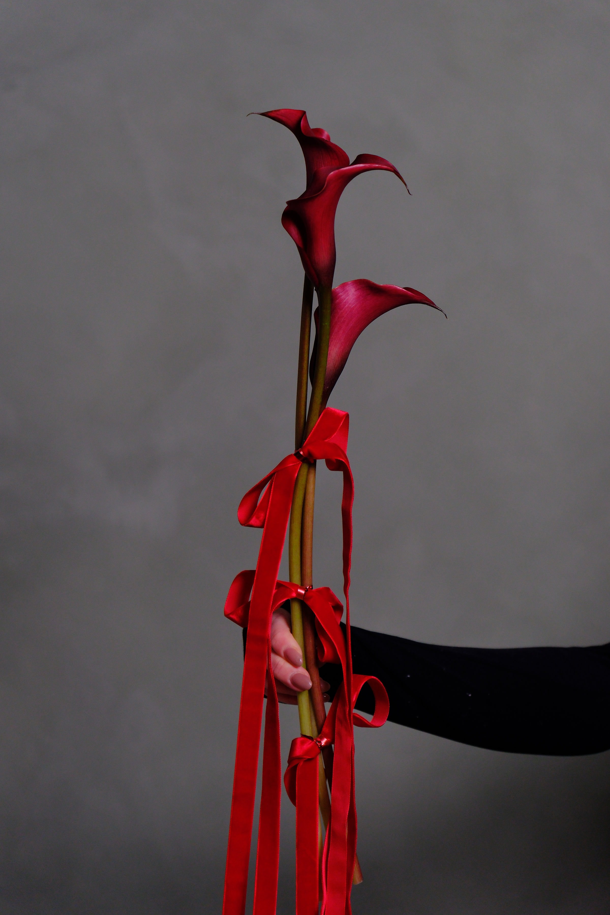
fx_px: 2669
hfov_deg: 13.0
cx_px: 305
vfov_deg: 19.5
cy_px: 458
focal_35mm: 105
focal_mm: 70
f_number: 2.8
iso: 1000
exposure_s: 1/160
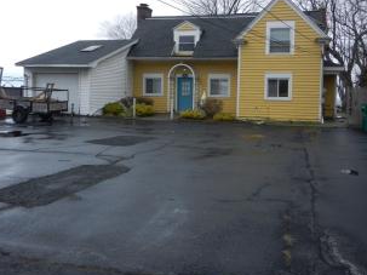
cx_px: 203
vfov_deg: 42.6
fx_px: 350
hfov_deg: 55.3
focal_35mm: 33
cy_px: 104
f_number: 3.5
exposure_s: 1/1600
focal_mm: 4.5
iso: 160
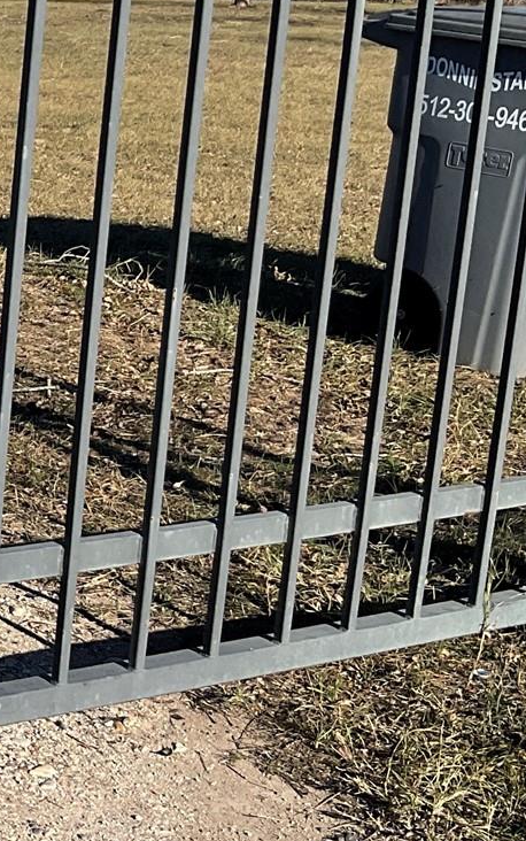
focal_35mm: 86
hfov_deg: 13.3
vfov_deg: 24.1
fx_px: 1971
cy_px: 362
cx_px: -494
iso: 16
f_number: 1.8
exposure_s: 1/2141
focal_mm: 3
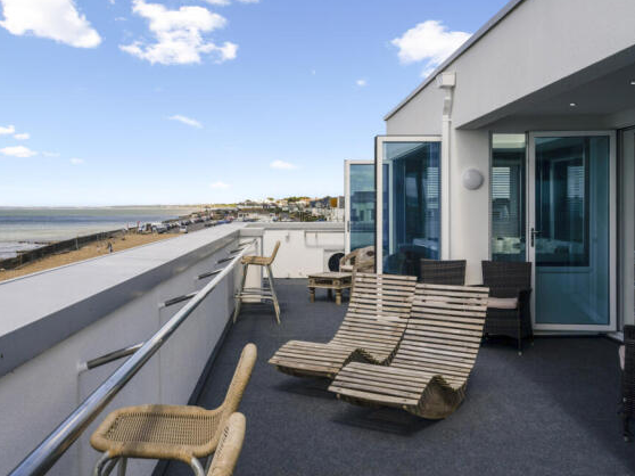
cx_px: 287
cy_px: 242
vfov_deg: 40.7
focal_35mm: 35
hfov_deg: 52.6
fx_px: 642
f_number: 11
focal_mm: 31
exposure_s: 1/1000
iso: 400
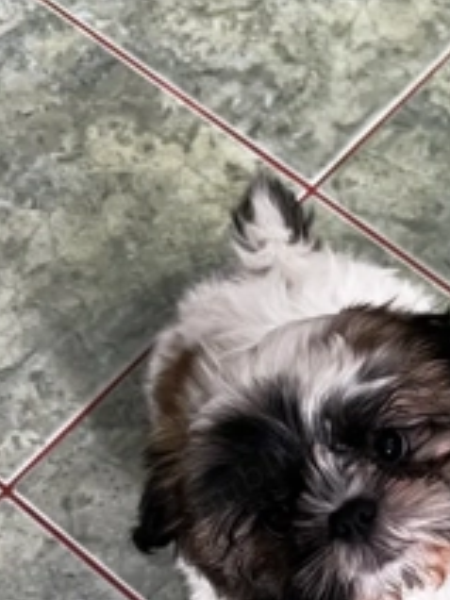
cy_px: 490
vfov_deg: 37.4
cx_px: 340
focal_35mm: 49
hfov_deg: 29.2
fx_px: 849
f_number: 1.5
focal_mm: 5.7
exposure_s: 1/33
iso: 400
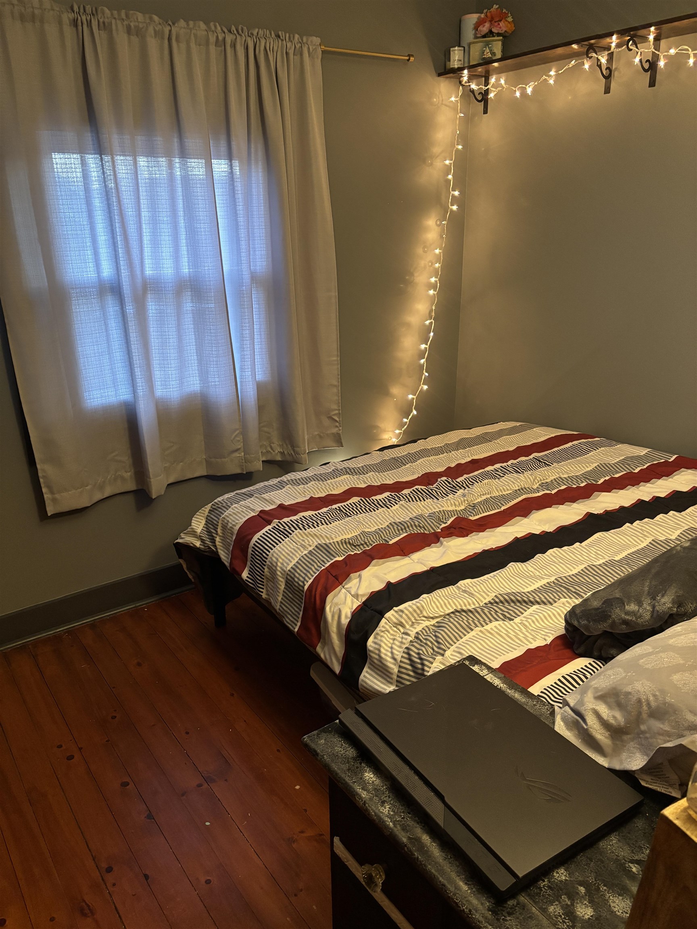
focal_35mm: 26
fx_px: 698
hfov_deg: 53.1
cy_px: 464
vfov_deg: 67.3
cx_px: 348
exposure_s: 1/40
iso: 640
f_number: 1.6
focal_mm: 5.96
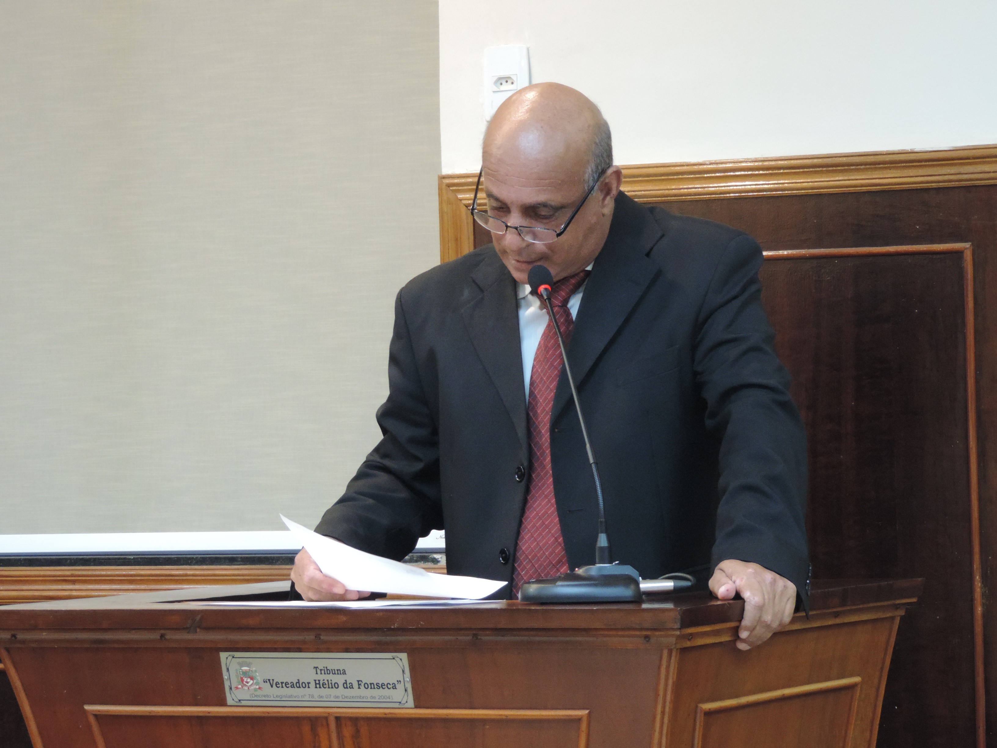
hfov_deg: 13.6
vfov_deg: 10.2
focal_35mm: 145
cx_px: 498
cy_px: 374
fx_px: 4176
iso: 800
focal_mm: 25.8
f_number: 4.4
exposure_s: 1/20
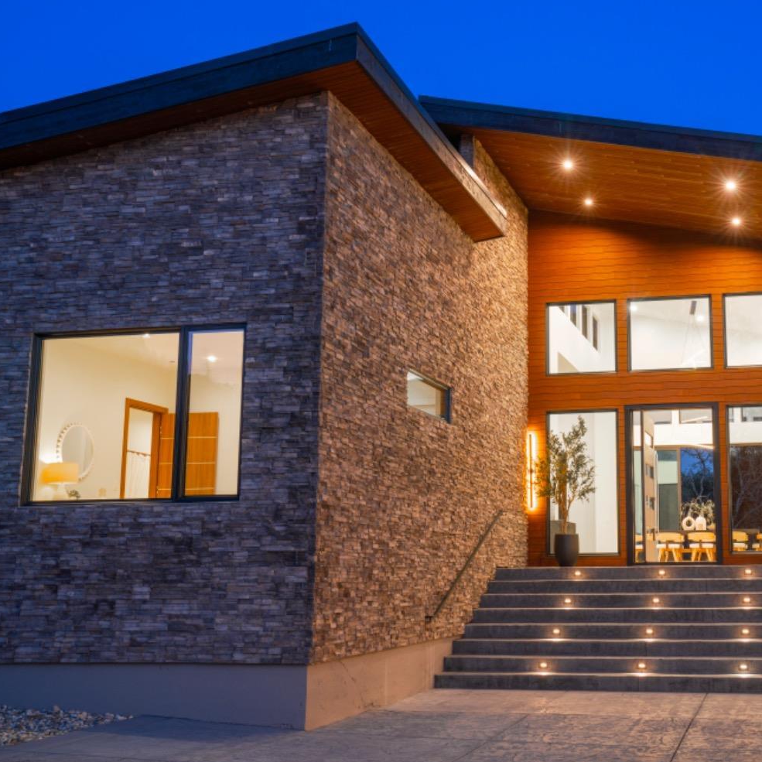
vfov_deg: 38.3
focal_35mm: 44
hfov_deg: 37.5
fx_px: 1096
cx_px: 563
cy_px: 381
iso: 320
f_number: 9
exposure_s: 1.3
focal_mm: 34
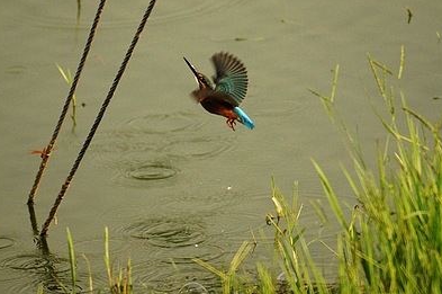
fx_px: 16370
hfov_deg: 1.5
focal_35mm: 1335
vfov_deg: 1.0
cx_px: 218
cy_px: 124
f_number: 8
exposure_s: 1/1250
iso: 800
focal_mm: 500
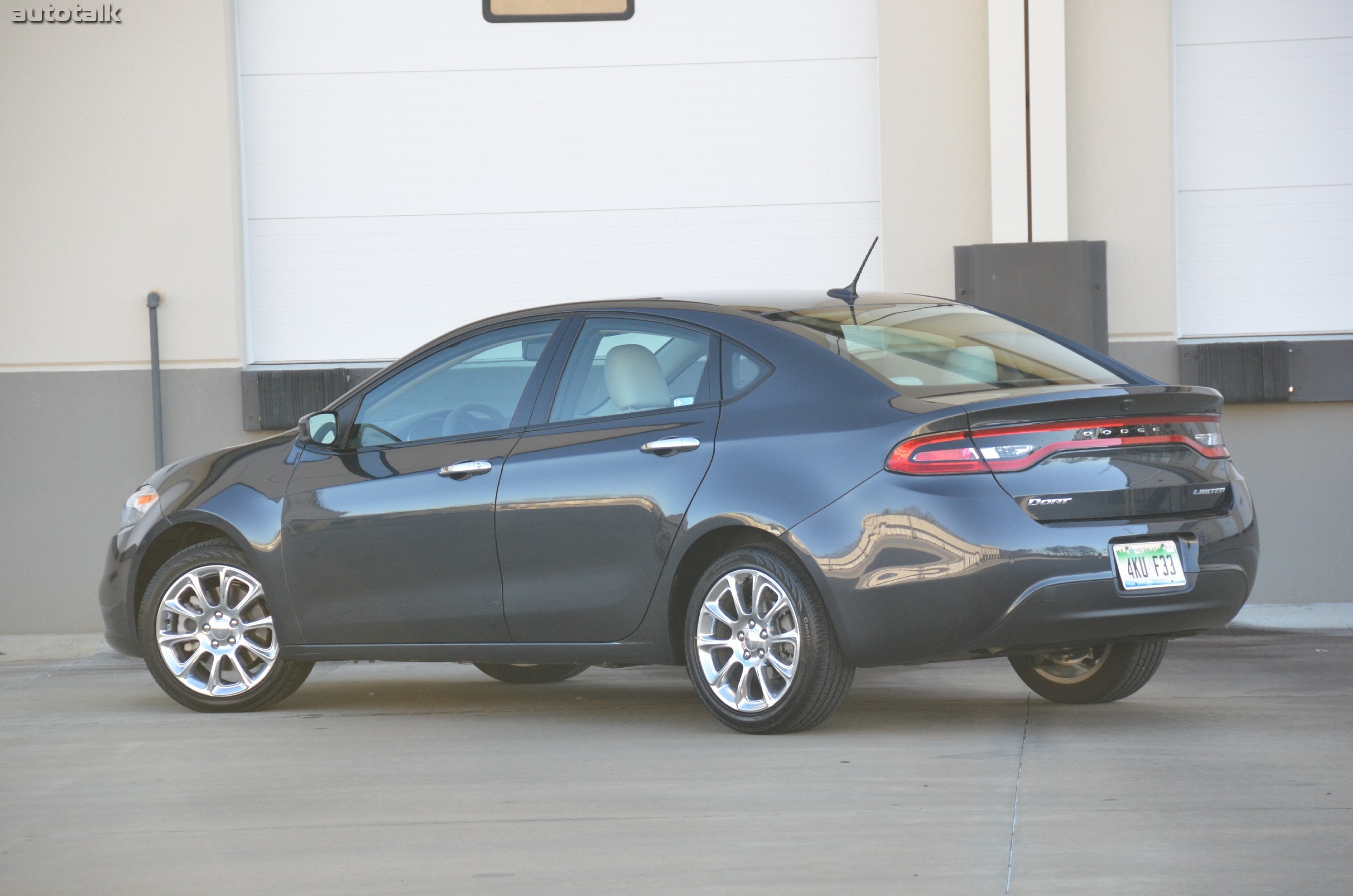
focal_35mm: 158
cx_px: 676
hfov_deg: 13.1
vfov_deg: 8.7
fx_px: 5907
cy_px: 448
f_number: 5.3
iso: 1000
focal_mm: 105
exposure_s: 1/500
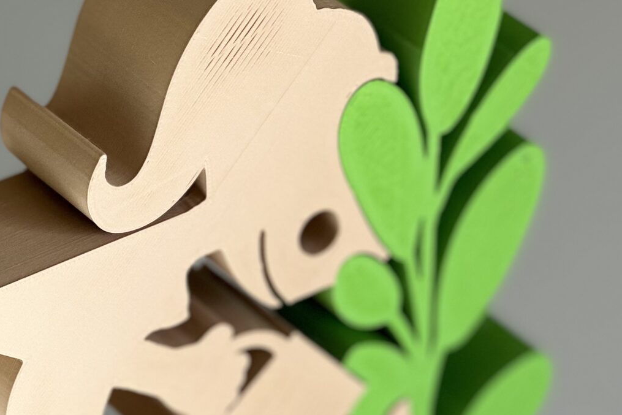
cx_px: 303
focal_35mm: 202
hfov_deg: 10.2
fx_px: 3490
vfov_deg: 6.8
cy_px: 407
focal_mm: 9
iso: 25
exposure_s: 1/121
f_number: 2.8
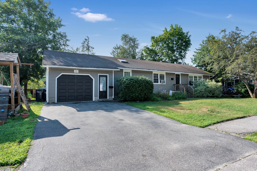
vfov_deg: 59.5
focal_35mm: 21
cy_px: 86
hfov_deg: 81.2
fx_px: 150
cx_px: 128
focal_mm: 21
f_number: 8
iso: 800
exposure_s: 1/350
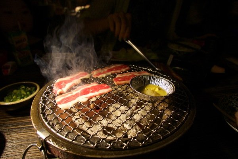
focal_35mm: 24
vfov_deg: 53.2
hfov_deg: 73.7
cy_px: 80
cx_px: 119
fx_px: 159
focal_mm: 10.9
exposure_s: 1/320
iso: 200
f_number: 2.8
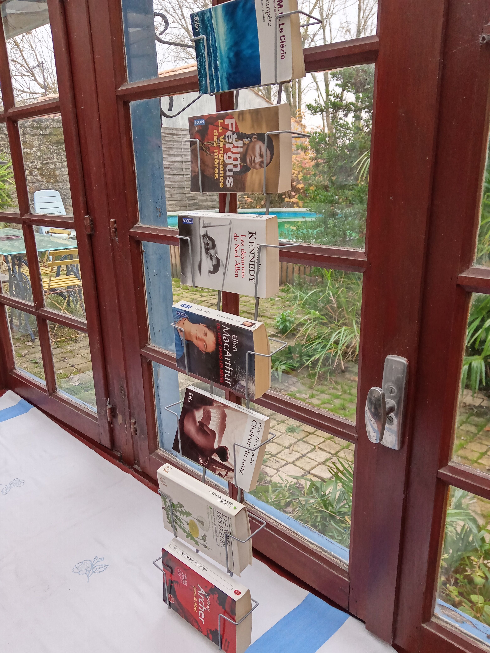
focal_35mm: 28
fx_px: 528
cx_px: 245
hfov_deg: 49.7
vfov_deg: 63.4
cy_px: 326
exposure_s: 1/50
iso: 136
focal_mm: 3.57
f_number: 1.8
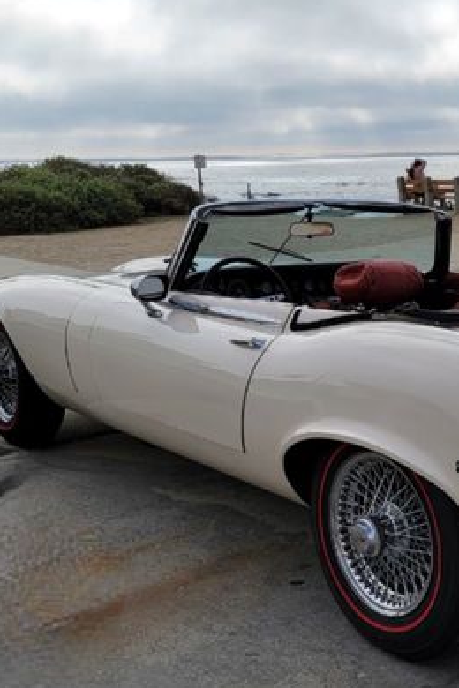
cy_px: 273
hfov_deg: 29.5
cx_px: 500
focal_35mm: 41
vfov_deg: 47.1
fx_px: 784
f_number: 1.8
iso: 16
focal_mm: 6.7
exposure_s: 1/1667
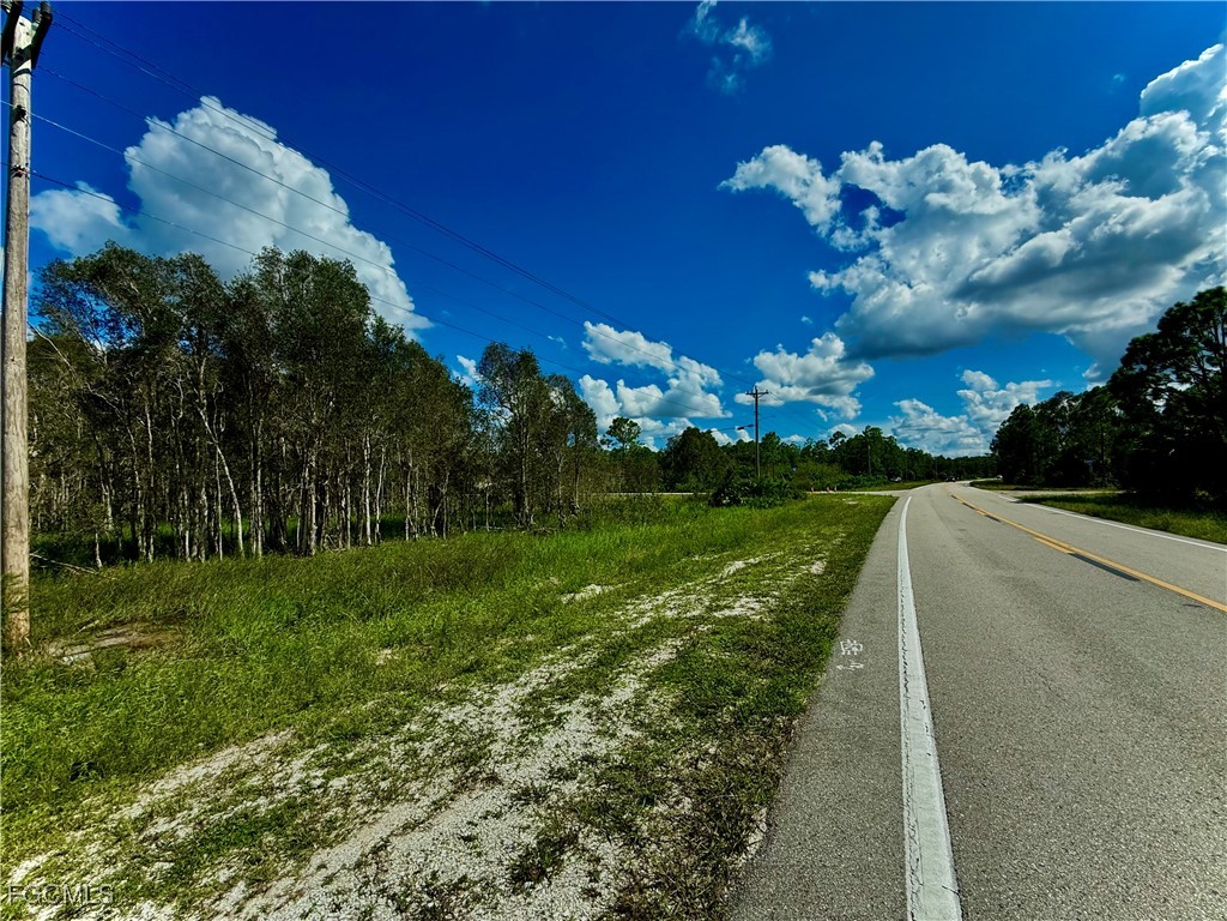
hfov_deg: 102.1
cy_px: 460
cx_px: 614
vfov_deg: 85.7
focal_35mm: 14
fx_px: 496
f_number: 2.2
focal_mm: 2.22
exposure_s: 1/2506
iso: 50
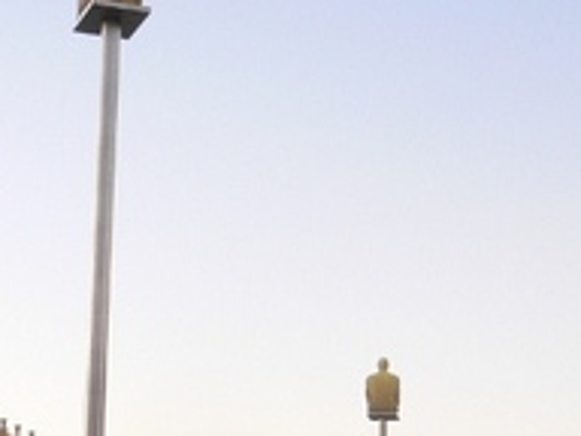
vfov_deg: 16.2
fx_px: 1527
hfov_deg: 21.5
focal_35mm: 91
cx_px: 233
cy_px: 329
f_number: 2.8
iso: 80
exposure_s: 1/50
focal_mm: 5.8
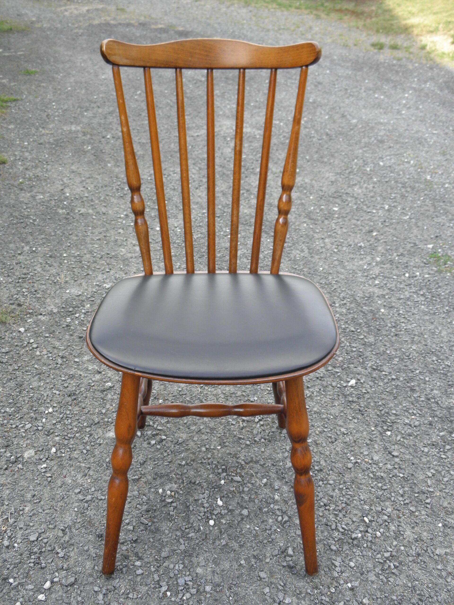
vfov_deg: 49.0
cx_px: 227
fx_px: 665
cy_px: 302
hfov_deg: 37.7
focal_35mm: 38
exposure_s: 1/125
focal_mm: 6.8
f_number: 3.7
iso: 100
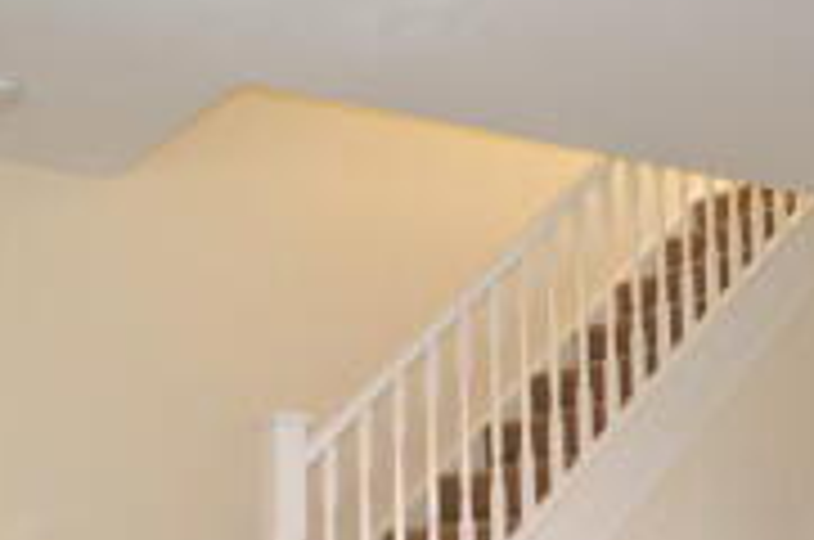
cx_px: 405
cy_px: 497
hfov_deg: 33.8
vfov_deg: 22.2
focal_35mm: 59
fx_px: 1339
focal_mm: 15
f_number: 4
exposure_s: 1/60
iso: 1000
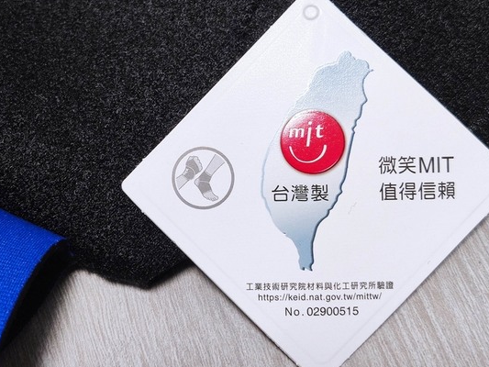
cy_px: 121
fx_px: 848
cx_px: 169
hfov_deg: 32.0
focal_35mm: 60
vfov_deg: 24.3
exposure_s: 1/120
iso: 588
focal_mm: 4.75
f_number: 1.75
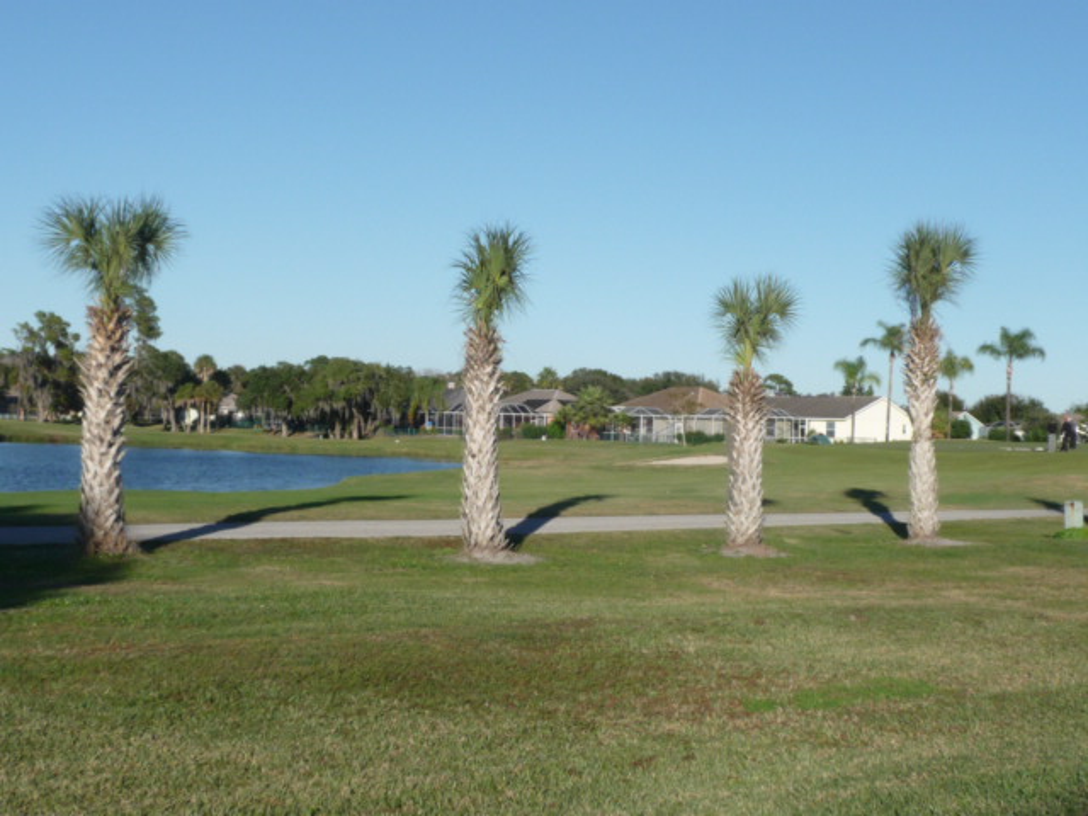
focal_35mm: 48
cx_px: 544
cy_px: 408
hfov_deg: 39.7
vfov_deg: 30.3
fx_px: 1509
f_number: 8
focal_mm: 5
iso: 100
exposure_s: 1/250
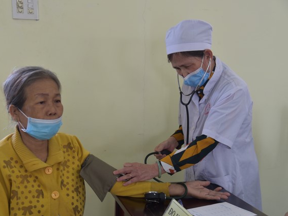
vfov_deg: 27.5
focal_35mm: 53
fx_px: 441
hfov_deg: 36.1
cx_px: 136
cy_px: 109
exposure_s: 1/60
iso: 400
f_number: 4
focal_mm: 48
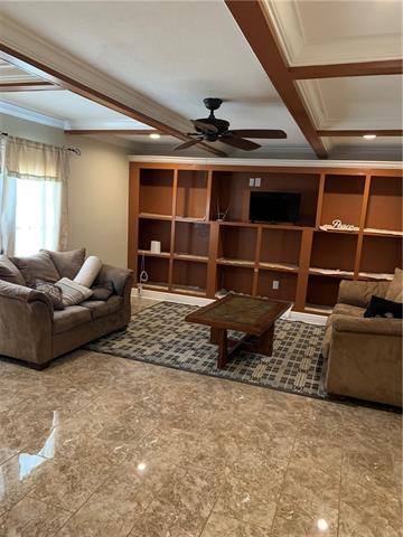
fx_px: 404
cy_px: 268
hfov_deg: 53.1
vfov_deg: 67.3
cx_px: 202
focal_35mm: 26
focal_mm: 4.25
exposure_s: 1/60
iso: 320
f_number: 1.8
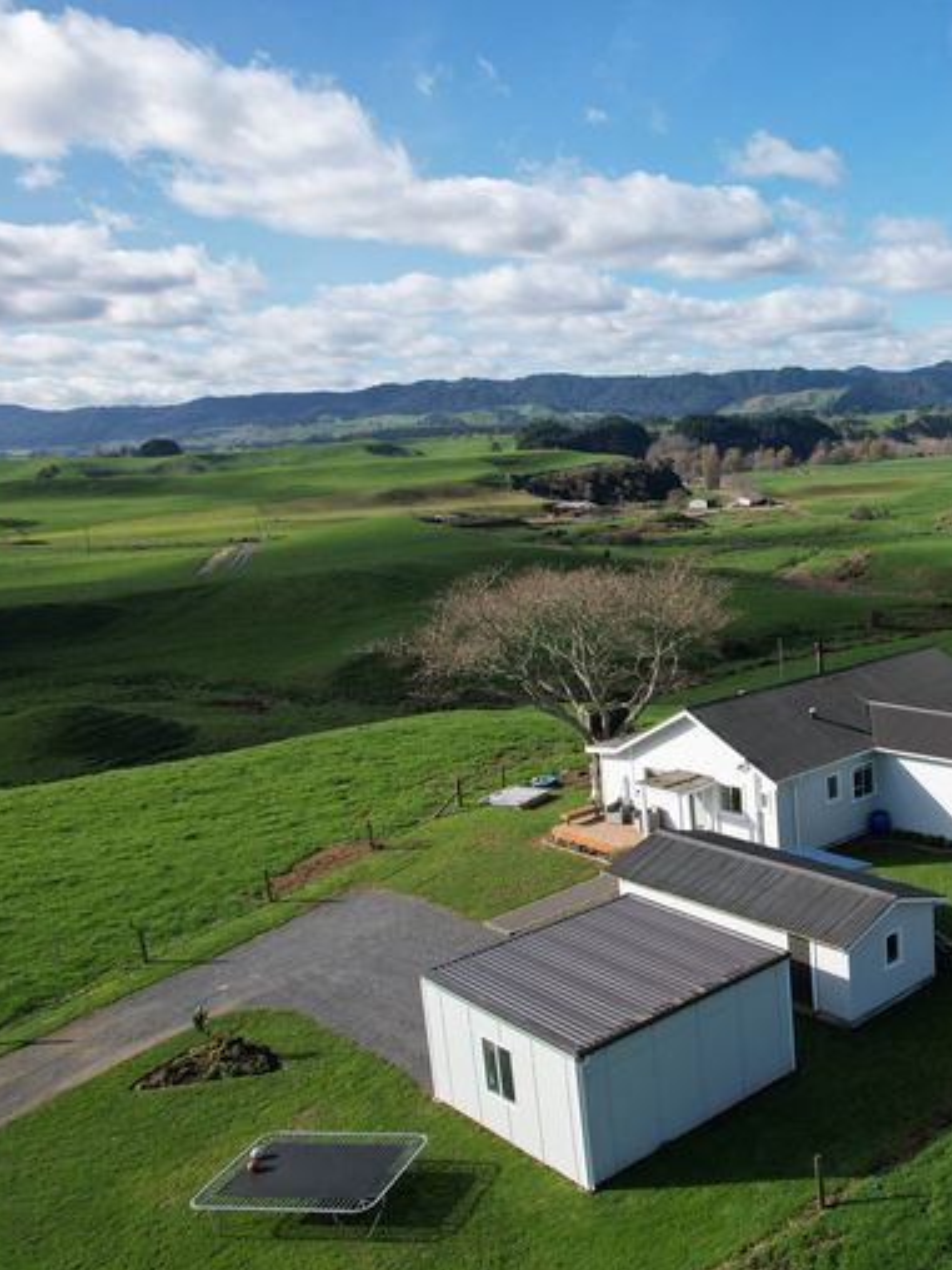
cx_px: 932
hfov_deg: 39.4
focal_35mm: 32
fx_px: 1173
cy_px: 638
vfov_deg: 56.8
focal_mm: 8.38
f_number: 2.8
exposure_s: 1/500
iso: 120
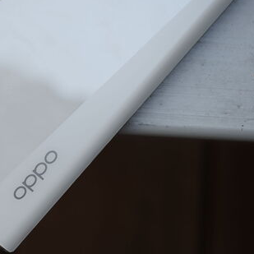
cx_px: 22
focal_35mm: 118
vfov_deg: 14.8
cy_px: 120
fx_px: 980
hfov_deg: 14.6
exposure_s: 1/250
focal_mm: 70
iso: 125
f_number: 5
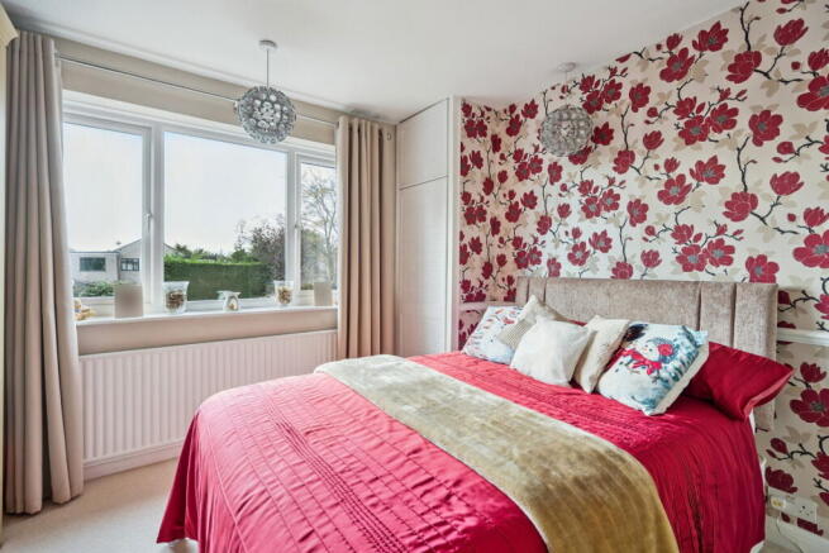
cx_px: 414
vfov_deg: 73.8
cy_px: 276
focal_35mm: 16
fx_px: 369
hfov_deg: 96.7
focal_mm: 16
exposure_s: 1/15
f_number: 5.6
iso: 320
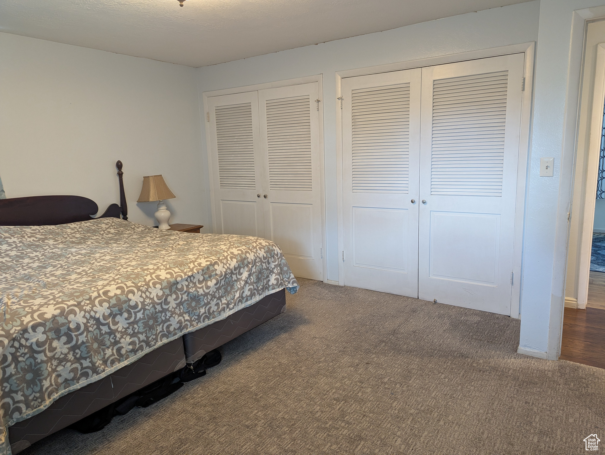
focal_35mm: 24
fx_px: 420
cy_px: 228
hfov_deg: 71.5
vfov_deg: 56.9
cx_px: 302
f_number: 1.85
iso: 256
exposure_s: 1/24
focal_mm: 6.81
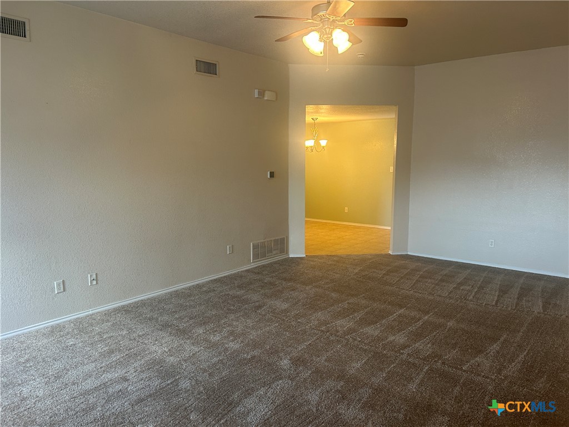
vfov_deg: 53.1
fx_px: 427
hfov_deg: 67.3
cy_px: 214
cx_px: 284
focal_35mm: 26
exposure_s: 1/60
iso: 160
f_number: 1.5
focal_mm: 5.7
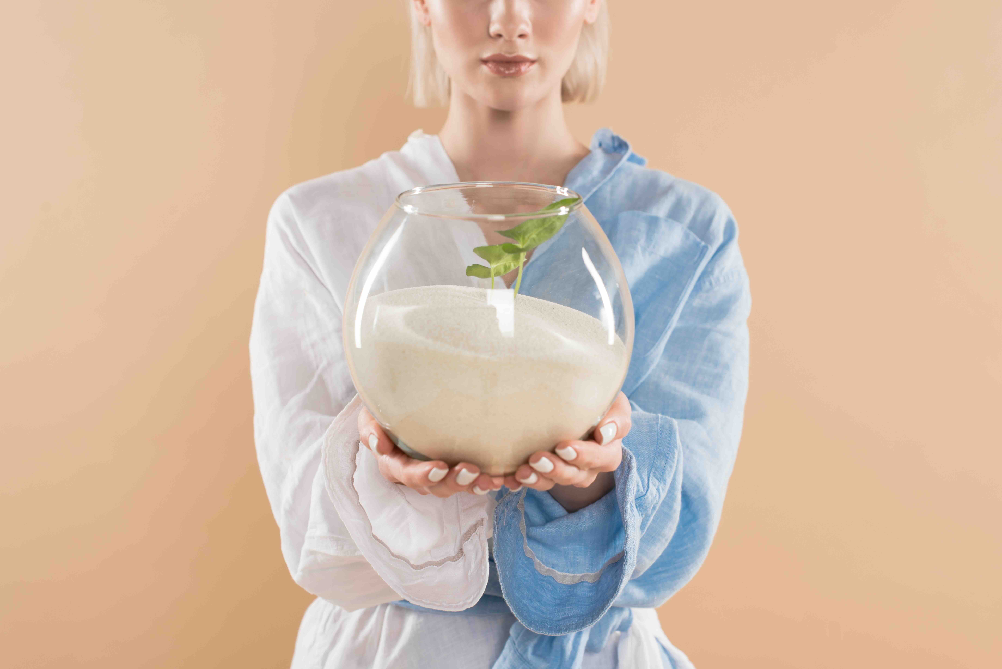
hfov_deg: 39.6
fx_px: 1392
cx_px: 501
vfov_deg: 27.0
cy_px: 334
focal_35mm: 50
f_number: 5.6
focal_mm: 50
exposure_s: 1/160
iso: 100
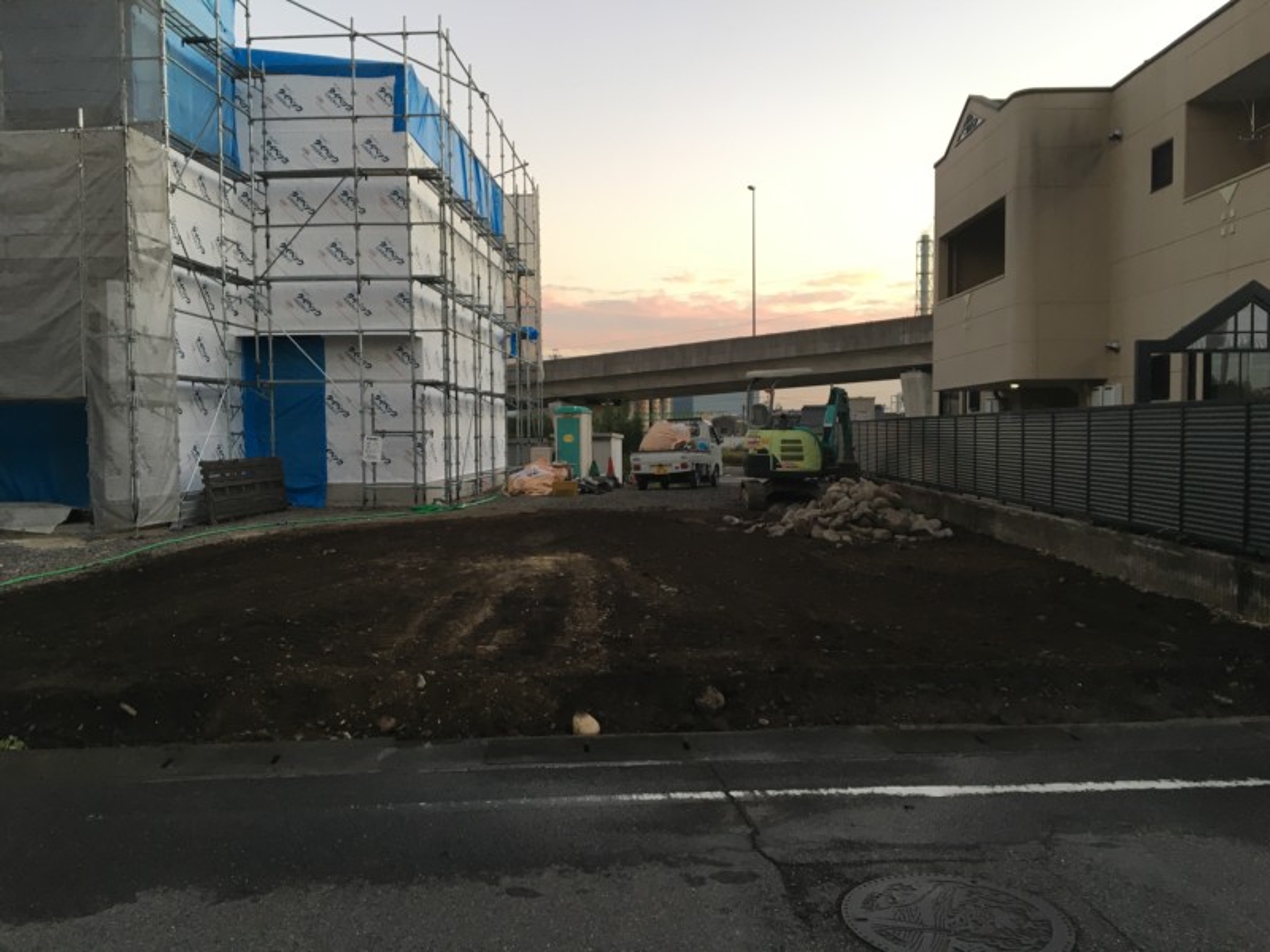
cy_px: 476
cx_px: 635
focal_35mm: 29
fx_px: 1064
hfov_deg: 61.7
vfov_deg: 48.2
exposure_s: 1/30
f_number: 2.2
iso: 50
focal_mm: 4.15
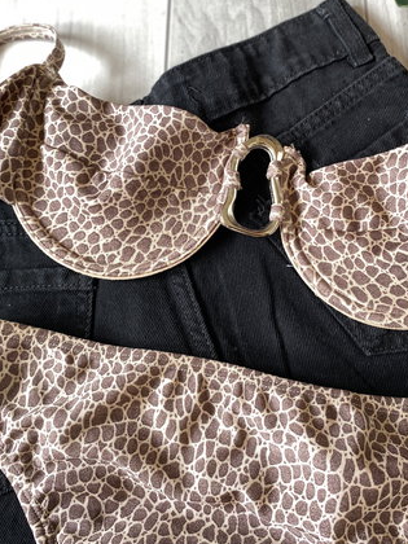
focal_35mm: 33
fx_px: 519
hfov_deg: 42.8
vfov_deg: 54.9
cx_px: 237
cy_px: 214
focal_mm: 4.25
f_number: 1.8
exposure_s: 1/99
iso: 125
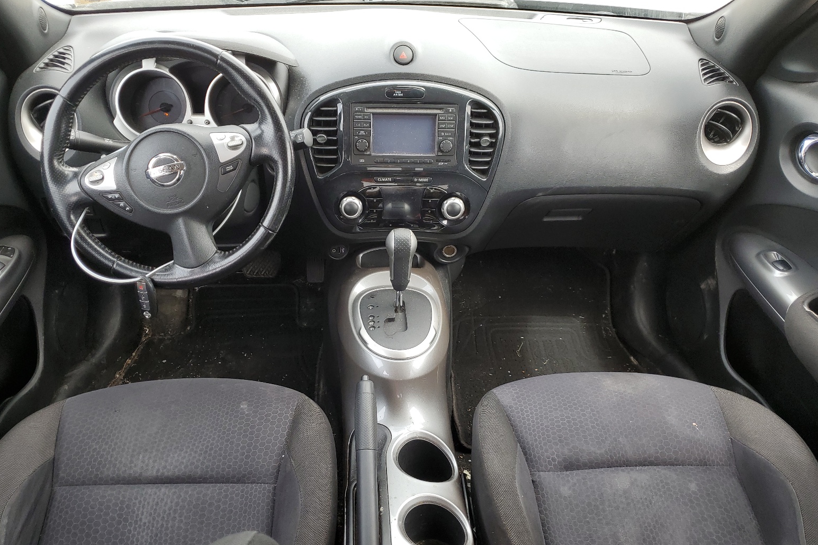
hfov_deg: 65.5
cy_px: 286
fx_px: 636
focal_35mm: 28
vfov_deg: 46.4
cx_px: 402
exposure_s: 1/217
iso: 50
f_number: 1.5
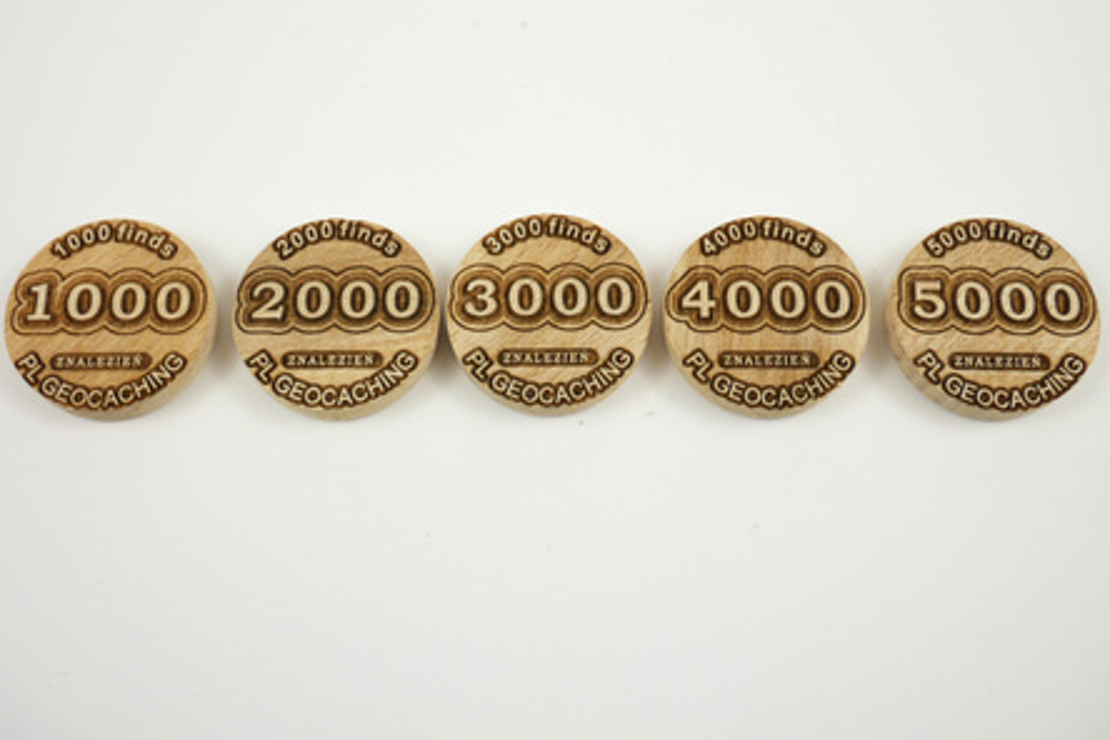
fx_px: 1172
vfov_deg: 35.0
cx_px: 552
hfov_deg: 50.7
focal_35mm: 38
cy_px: 328
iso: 200
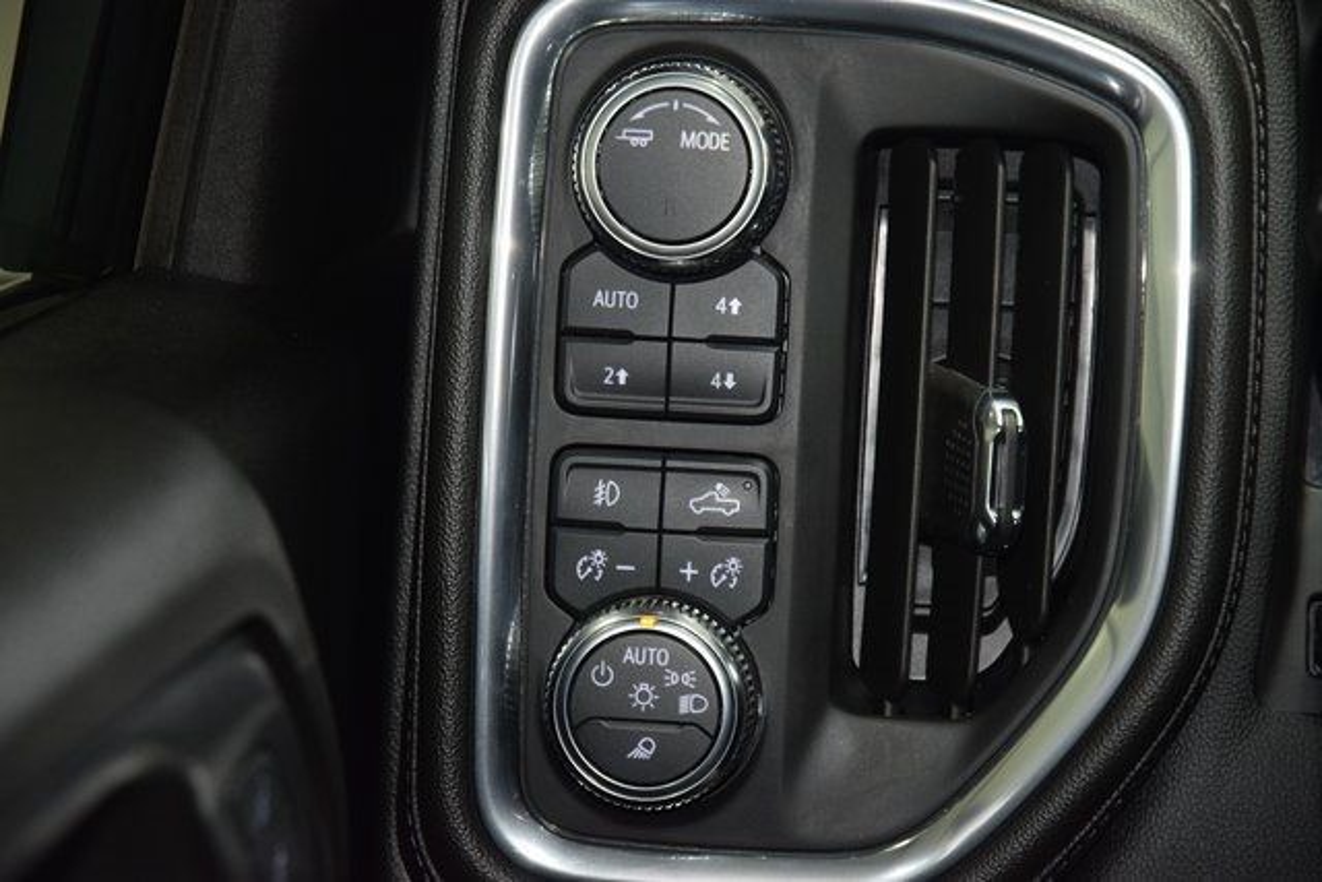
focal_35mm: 105
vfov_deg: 13.0
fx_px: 3856
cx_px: 661
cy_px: 441
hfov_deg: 19.5
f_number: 4.5
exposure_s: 1/20
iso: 1400
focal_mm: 70
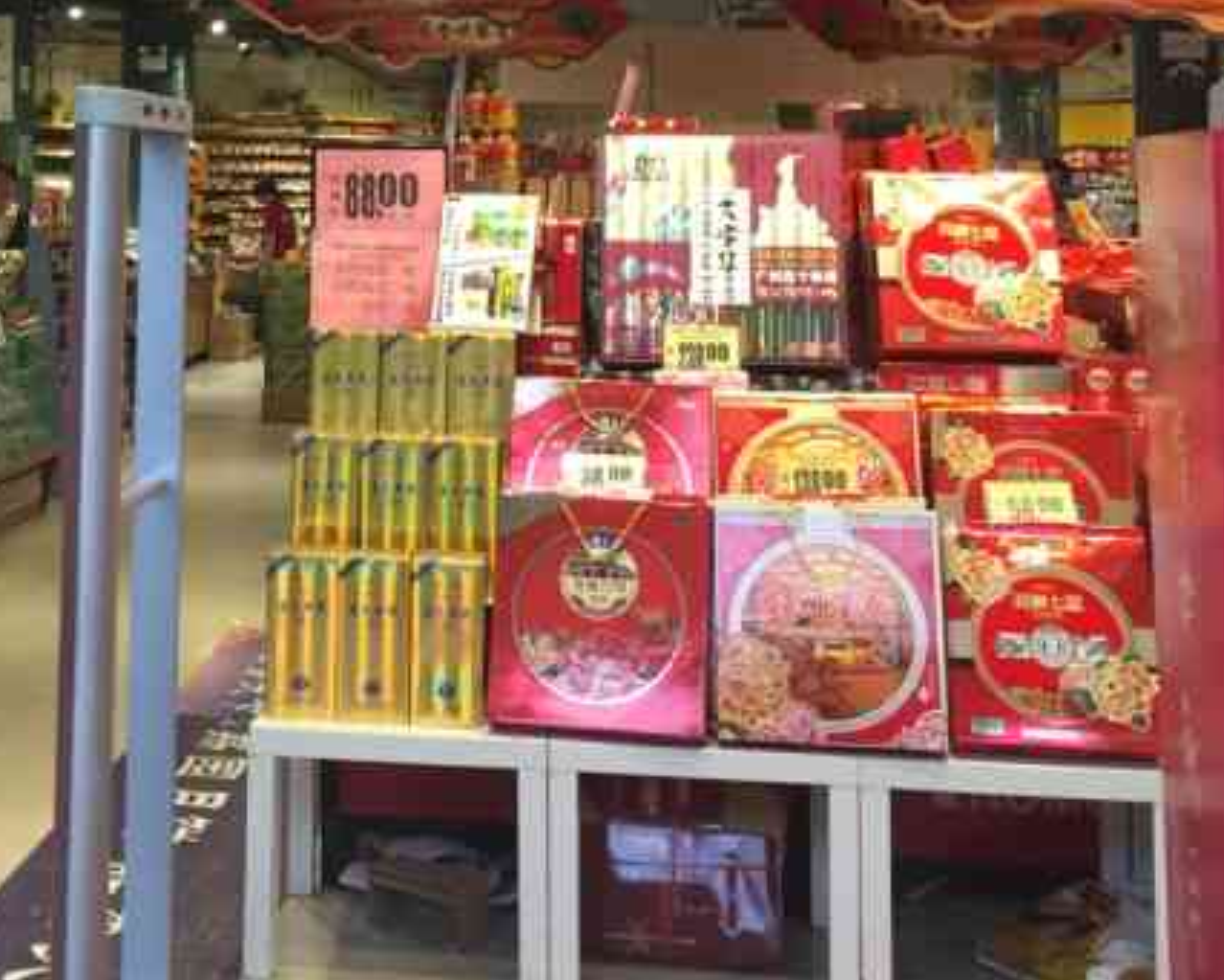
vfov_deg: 23.7
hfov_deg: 30.0
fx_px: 2247
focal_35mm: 62
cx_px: 299
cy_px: 27
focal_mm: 4.15
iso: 64
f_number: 2.2
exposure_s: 1/33
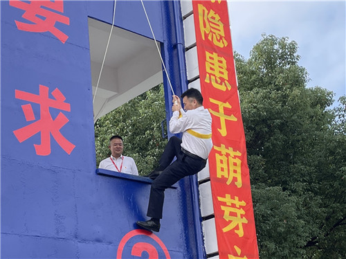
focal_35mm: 26
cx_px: 173
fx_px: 260
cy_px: 130
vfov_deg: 53.0
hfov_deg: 67.4
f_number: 1.6
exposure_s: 1/1435
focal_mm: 4.2
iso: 50
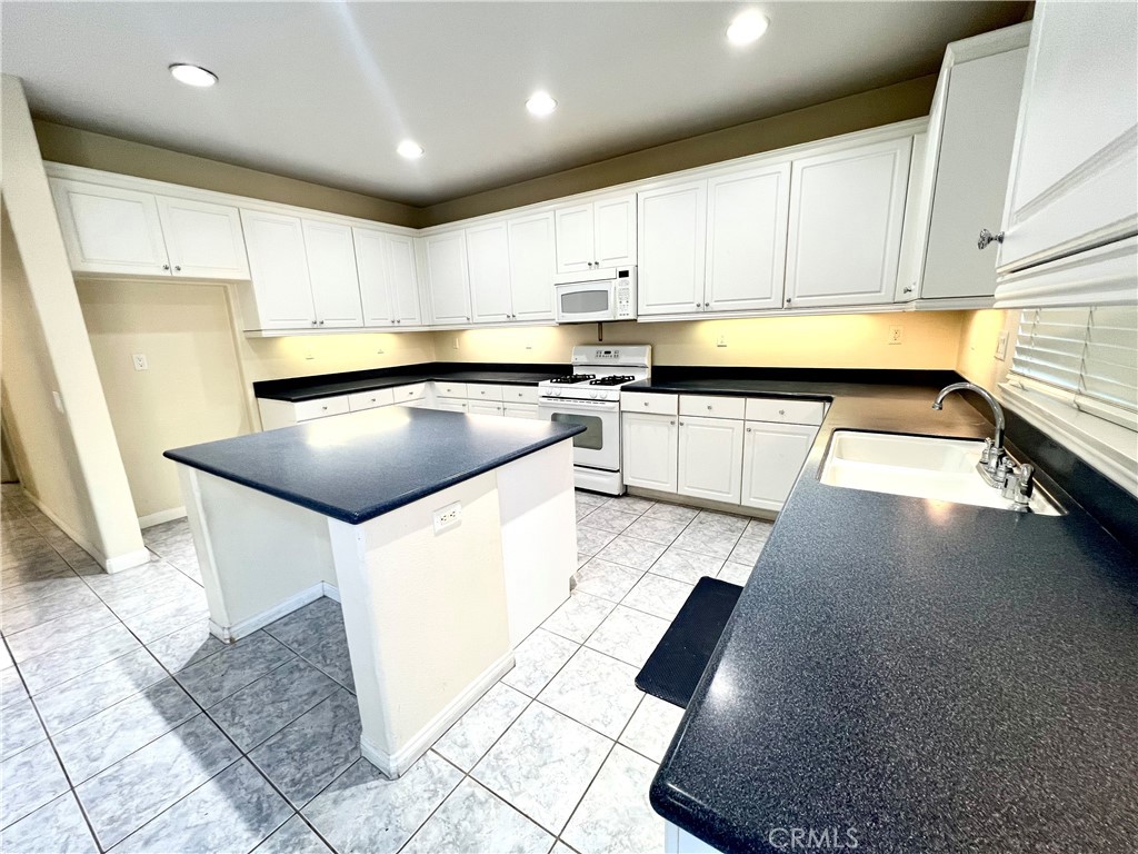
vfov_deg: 89.9
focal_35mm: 13
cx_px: 569
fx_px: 427
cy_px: 427
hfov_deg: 106.2
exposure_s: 1/120
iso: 160
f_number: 1.8
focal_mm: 1.57
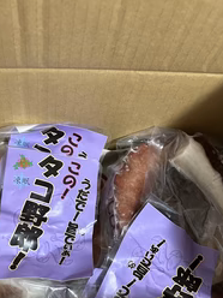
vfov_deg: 43.1
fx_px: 361
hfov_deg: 34.2
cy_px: 230
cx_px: 85
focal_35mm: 42
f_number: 1.5
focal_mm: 5.7
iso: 400
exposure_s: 1/40
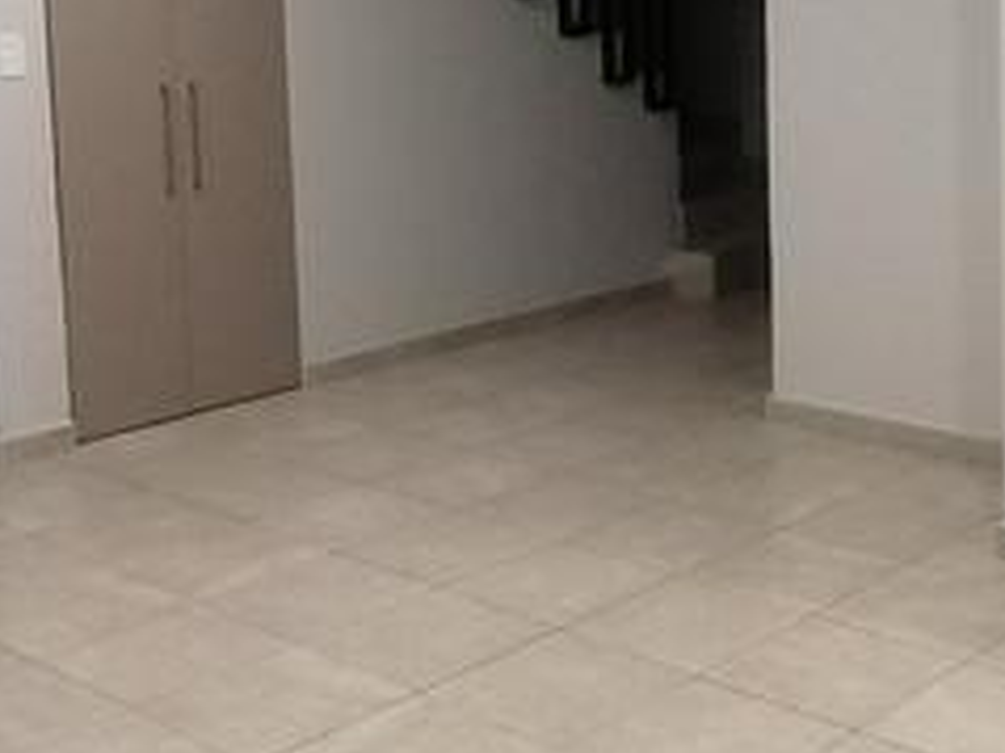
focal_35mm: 57
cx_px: 732
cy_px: 105
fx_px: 1654
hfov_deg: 33.2
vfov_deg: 25.0
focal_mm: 1.78
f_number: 2.4
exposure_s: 1/33.3
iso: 250
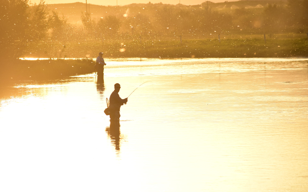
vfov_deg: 5.0
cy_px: 93
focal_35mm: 261
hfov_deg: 8.0
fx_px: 2191
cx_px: 154
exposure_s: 1/800
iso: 400
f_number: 5.6
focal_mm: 170
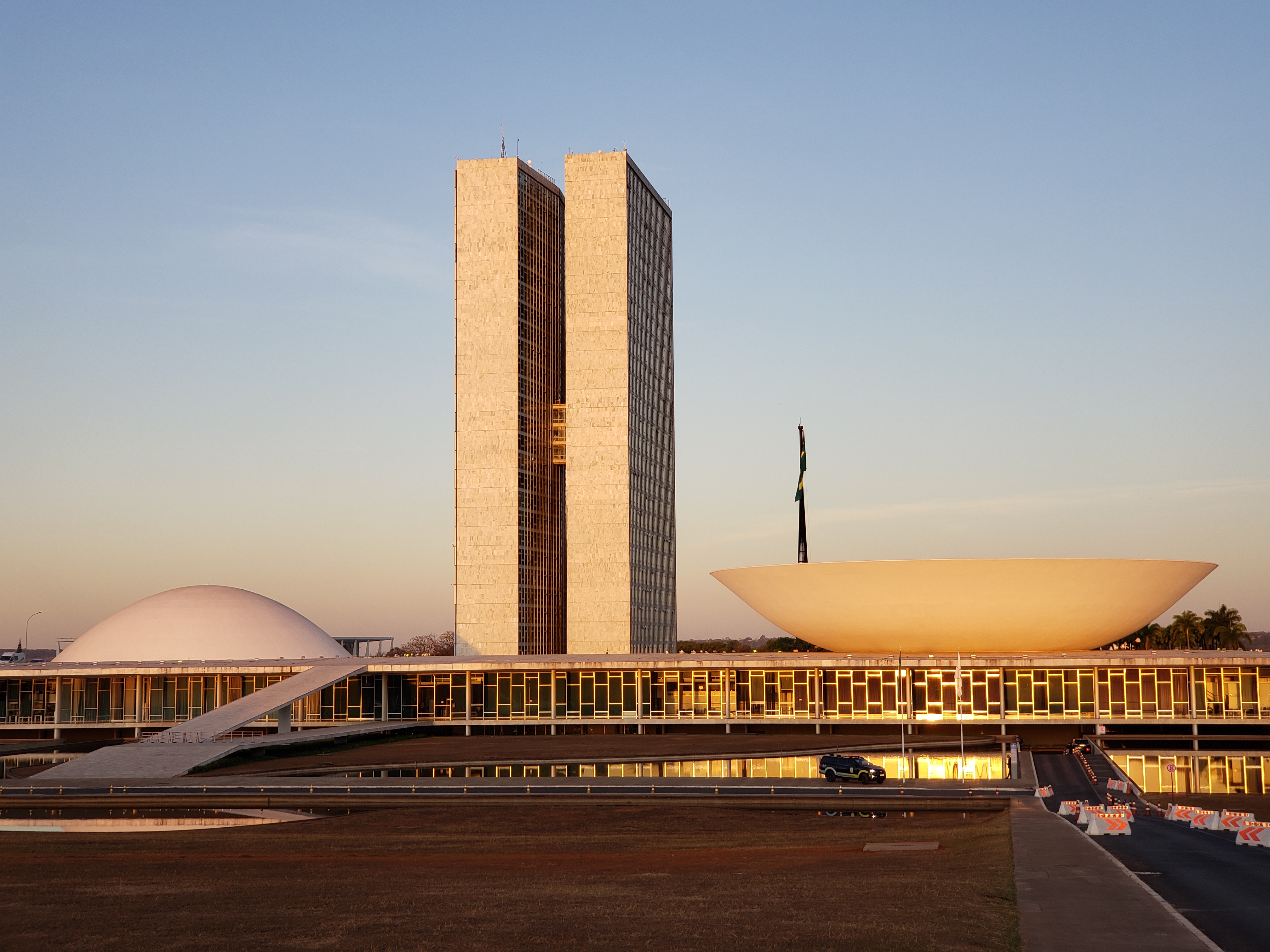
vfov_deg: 28.0
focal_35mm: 52
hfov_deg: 36.8
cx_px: 635
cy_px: 476
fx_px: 1908
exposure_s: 1/136
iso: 32
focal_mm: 6
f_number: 2.4
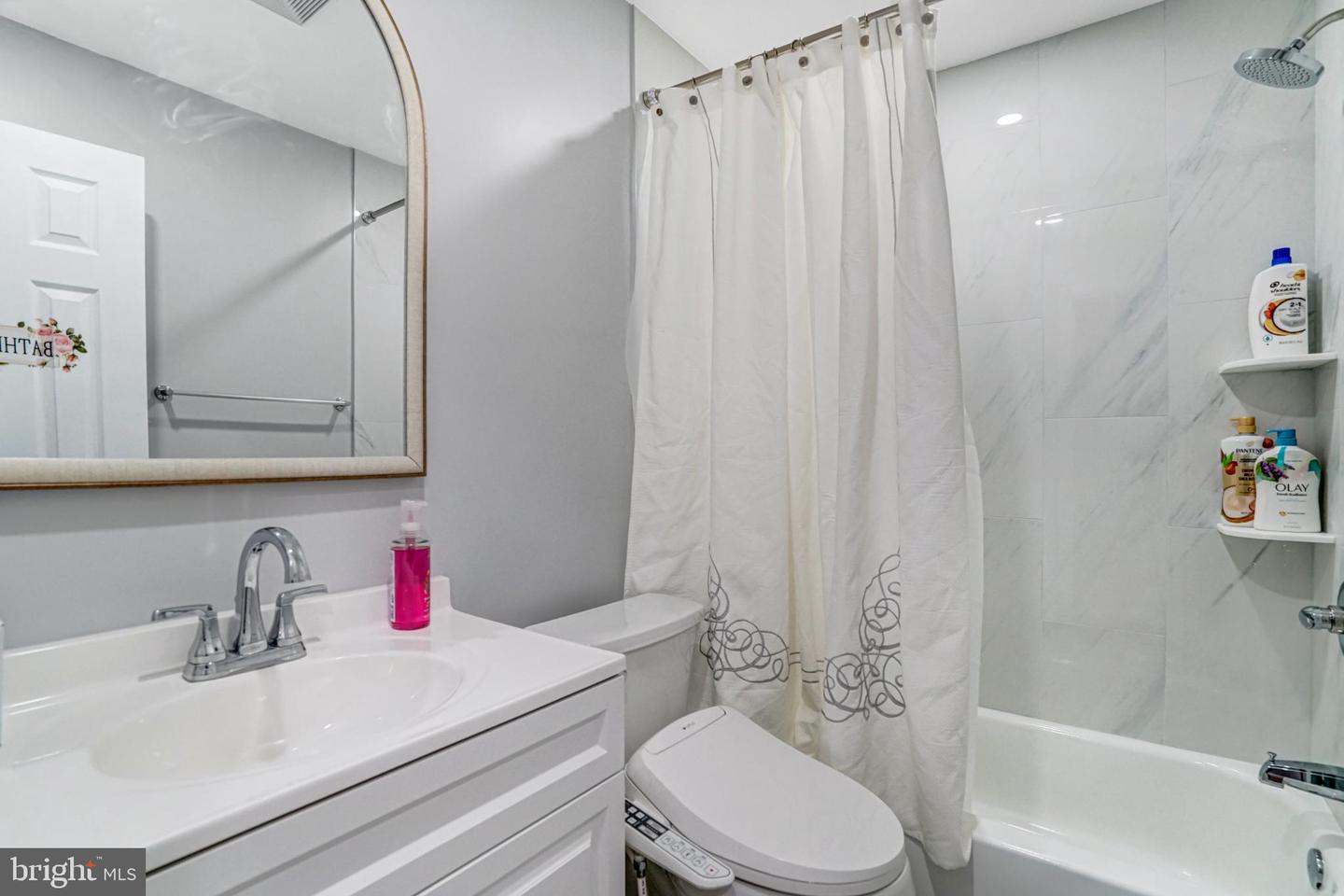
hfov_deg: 96.7
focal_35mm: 16
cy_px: 448
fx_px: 597
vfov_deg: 73.7
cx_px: 672
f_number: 8
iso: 1250
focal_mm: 16
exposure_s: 1/80
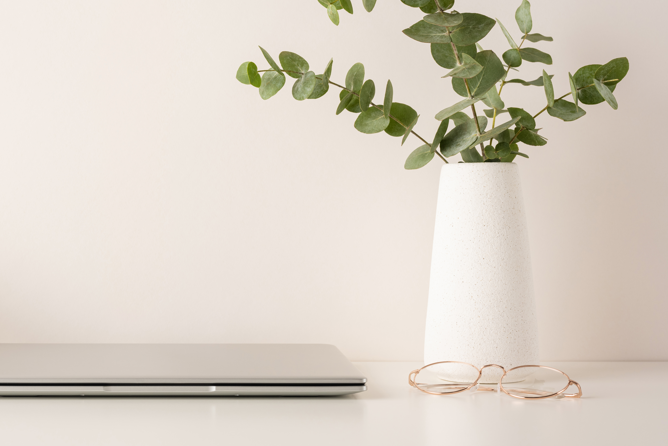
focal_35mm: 76
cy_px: 146
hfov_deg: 26.3
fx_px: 1410
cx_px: 160
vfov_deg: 17.9
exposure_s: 1/125
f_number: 8
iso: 100
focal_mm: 50
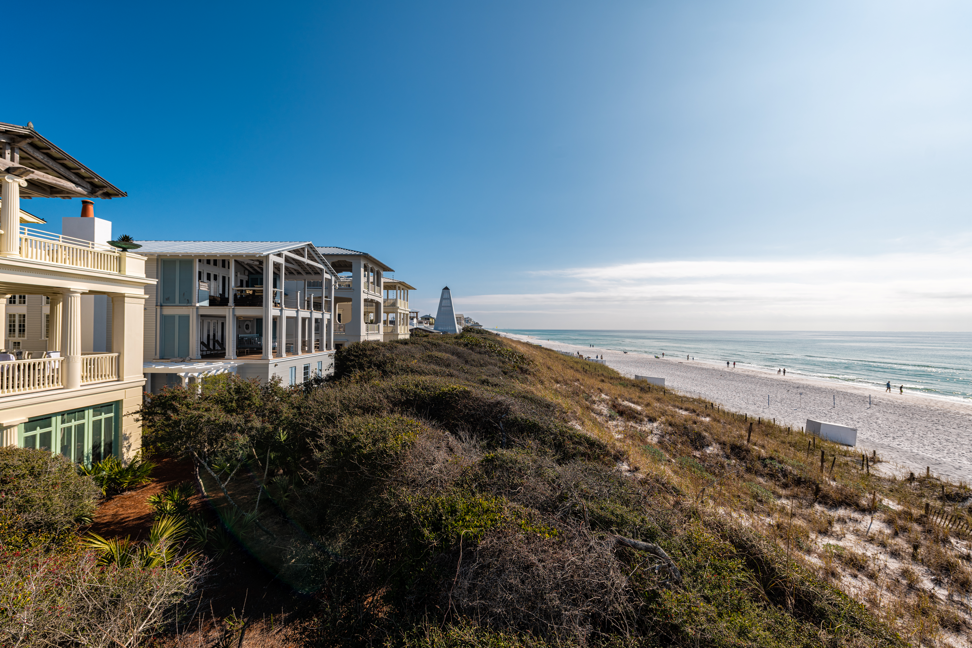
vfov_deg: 81.2
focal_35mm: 14
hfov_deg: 104.3
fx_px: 378
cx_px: 486
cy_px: 324
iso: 64
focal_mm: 14
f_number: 6.3
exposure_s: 1/640
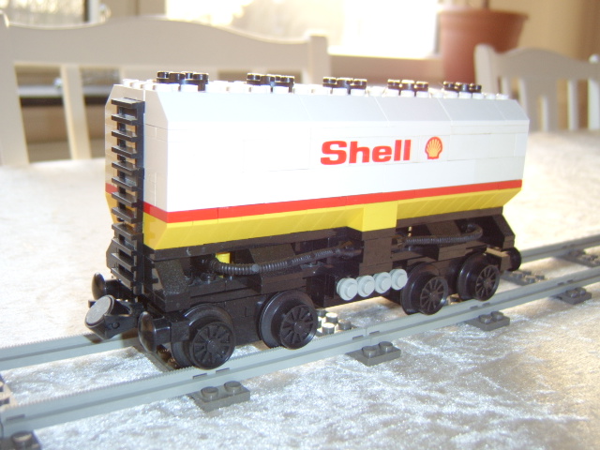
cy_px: 225
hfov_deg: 58.4
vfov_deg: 45.4
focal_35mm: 31
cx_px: 300
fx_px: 537
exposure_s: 1/30
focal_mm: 8.13
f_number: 2.7
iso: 141
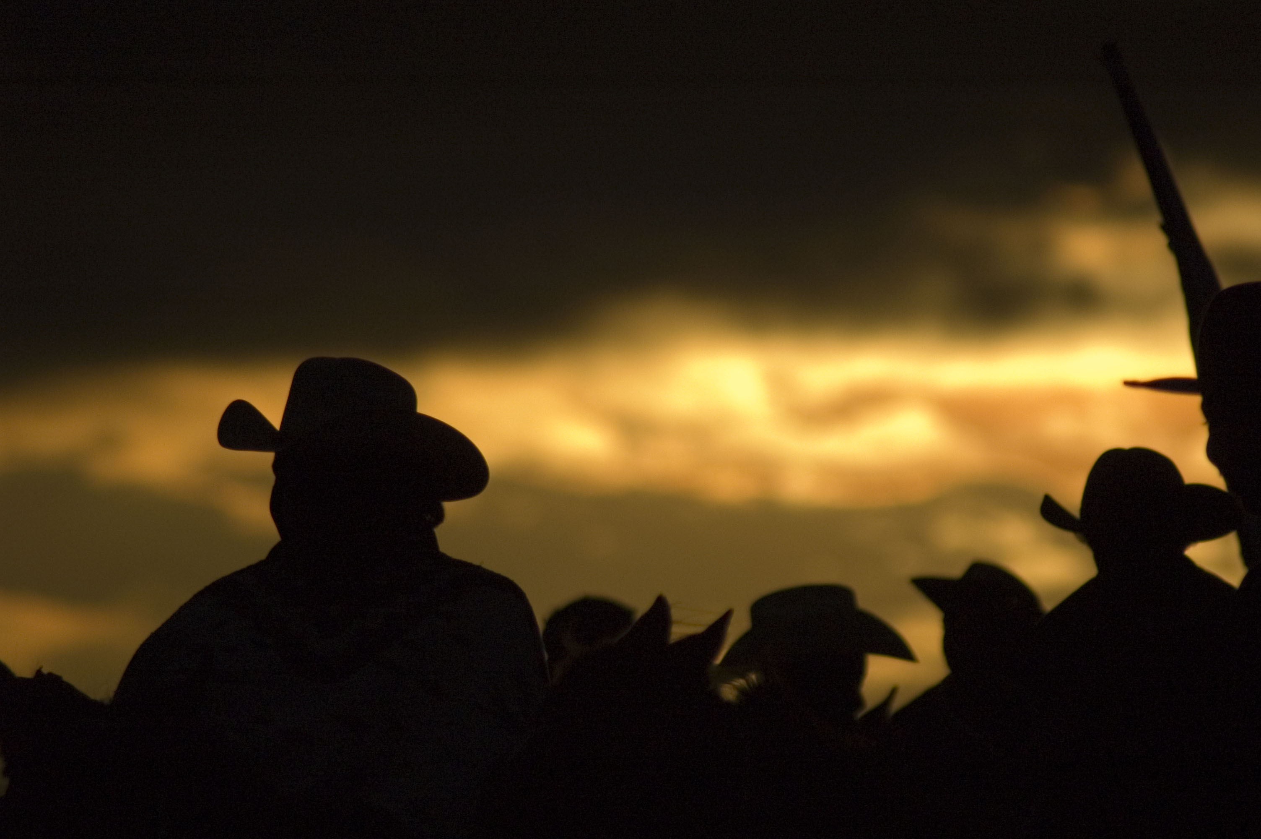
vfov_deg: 3.0
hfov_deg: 4.6
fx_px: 15748
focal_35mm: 450
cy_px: 420
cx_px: 630
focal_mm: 300
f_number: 5.6
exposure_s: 1/8000
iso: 640
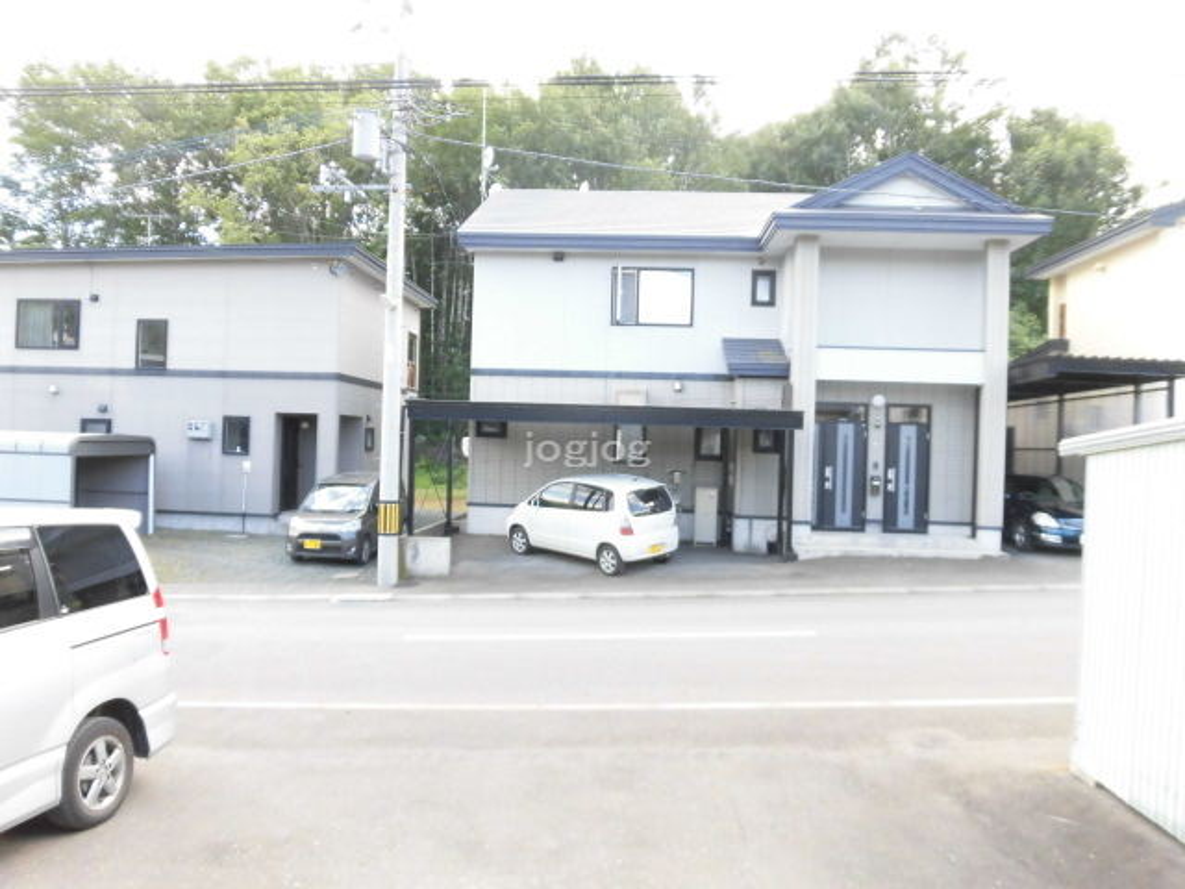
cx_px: 592
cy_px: 444
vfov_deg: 56.8
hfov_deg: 71.6
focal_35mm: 24
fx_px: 822
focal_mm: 4.3
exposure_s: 1/100
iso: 100
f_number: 3.1
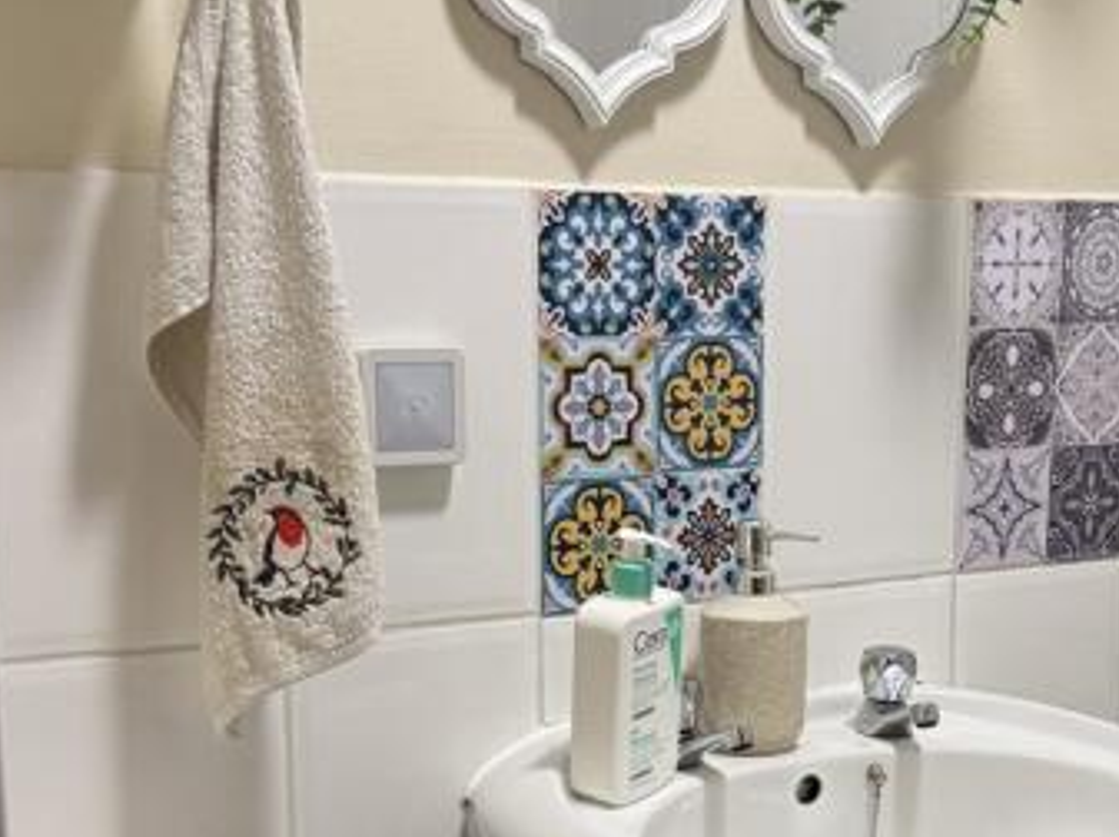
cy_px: 840
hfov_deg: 26.4
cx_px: 810
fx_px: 2357
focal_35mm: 73
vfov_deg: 19.5
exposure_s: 1/97
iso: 200
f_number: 1.78
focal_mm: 6.76
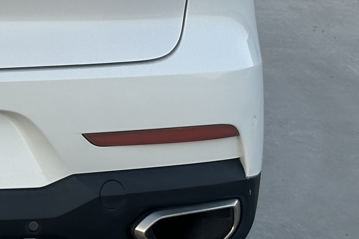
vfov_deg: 8.2
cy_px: -46
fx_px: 1645
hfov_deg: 12.0
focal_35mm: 165
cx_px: -137
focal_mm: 6.86
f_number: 1.78
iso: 64
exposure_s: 1/785
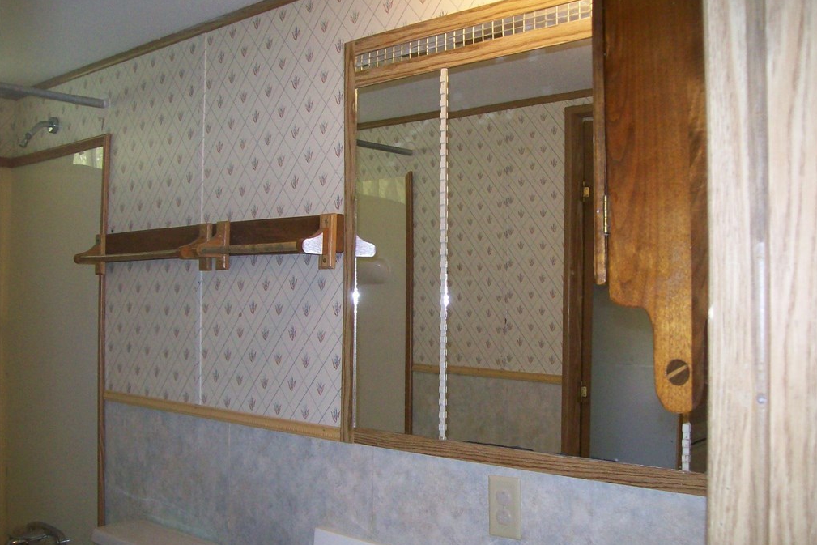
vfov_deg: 35.1
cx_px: 412
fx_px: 862
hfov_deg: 50.7
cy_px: 283
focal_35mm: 38
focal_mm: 6
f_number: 2.7
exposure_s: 1/64
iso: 200
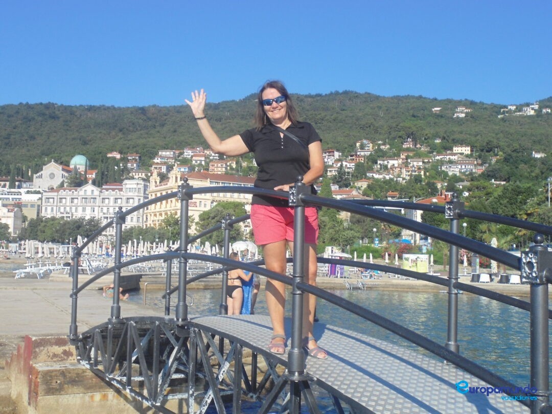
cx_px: 276
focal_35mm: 43
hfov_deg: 43.9
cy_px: 207
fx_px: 686
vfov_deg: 33.6
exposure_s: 1/60
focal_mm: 7.8
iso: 80
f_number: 14.1
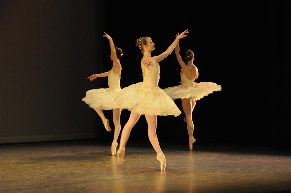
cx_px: 146
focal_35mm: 123
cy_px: 96
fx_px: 993
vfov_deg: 11.1
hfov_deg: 16.7
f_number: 8
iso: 3200
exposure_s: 1/125
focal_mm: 82
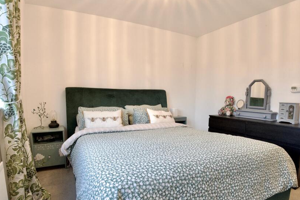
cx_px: 154
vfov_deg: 60.1
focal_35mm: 21
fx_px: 172
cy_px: 117
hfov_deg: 82.2
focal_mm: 16.5
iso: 4000
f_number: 6.3
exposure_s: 1/80
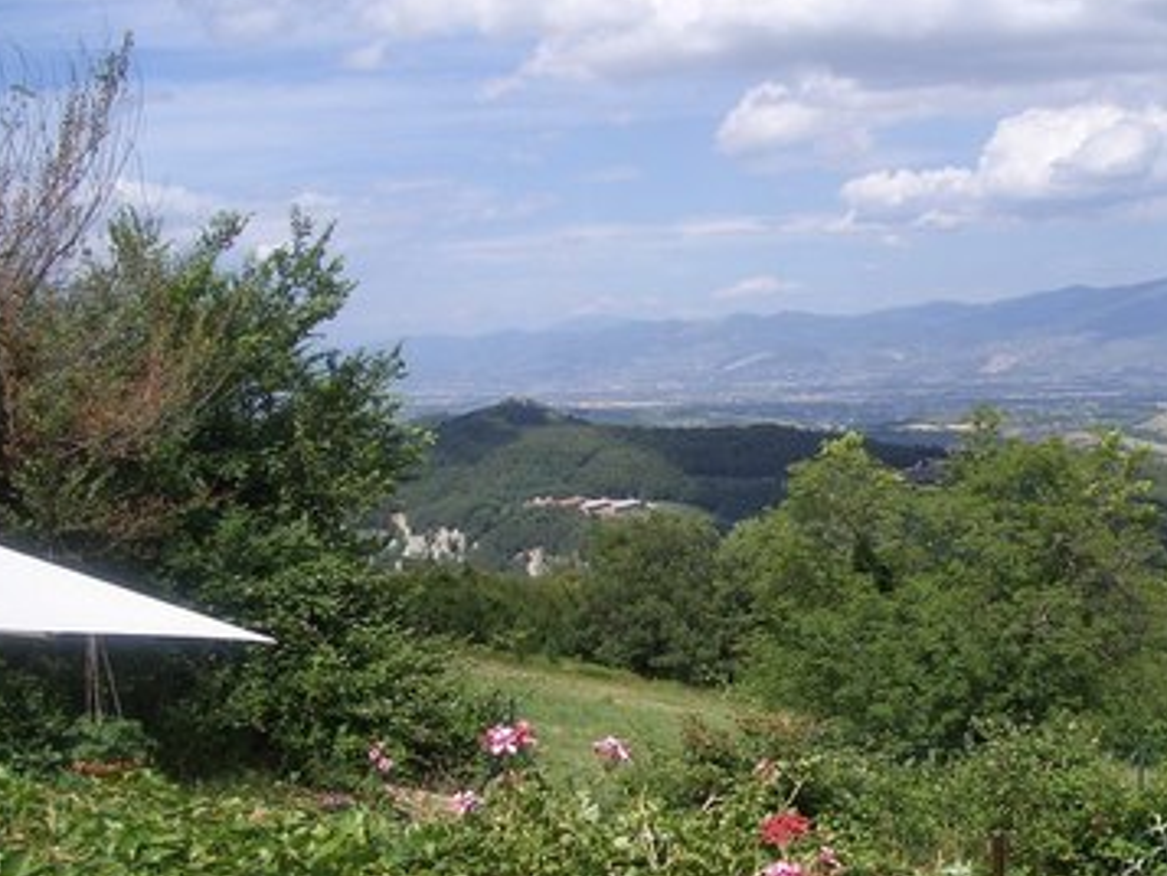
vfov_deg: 29.6
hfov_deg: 38.5
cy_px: 534
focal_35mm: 49
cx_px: 768
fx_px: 1652
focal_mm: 5.8
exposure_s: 1/640
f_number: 4.3
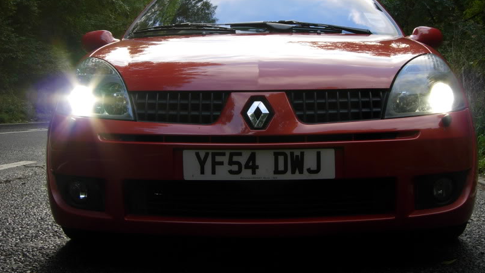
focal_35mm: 50
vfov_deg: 23.8
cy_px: 83
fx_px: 643
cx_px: 260
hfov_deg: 41.3
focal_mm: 7.5
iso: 50
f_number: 4.3
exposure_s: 1/42.7
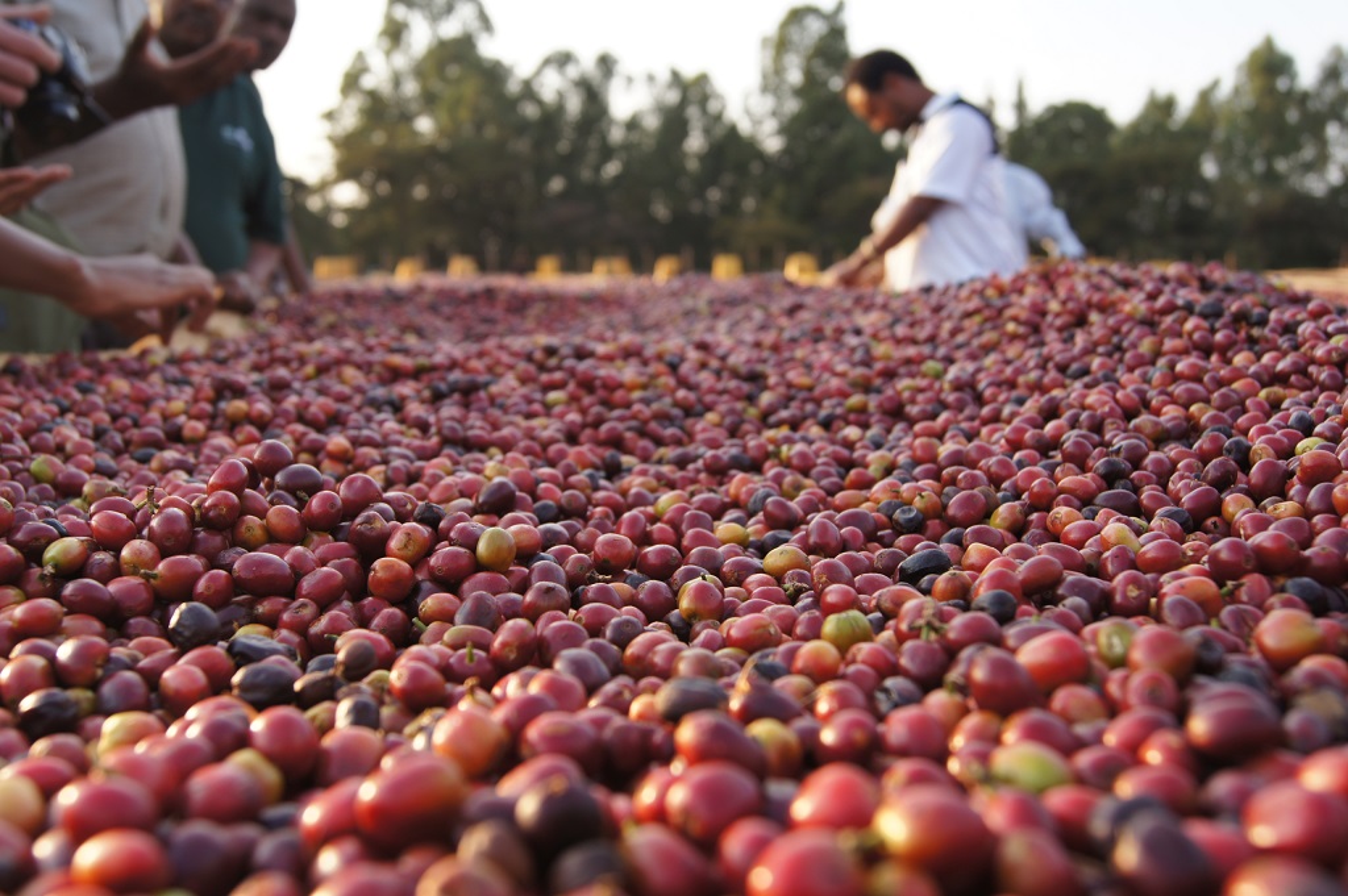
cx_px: 674
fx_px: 1347
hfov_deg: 53.2
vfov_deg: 36.8
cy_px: 448
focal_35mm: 36
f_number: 5.6
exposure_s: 1/60
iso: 100
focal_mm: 24
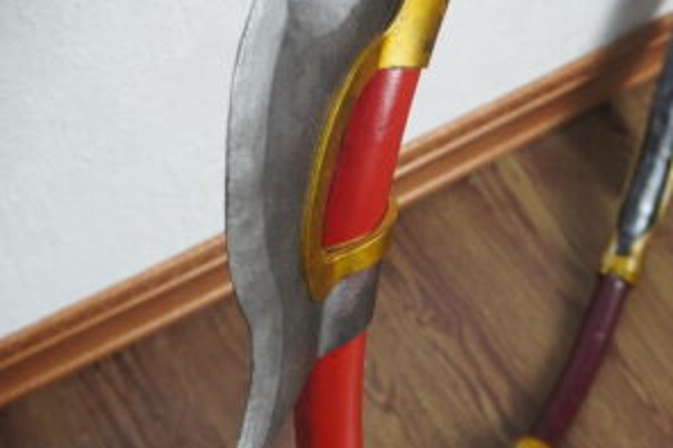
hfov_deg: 29.9
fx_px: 1252
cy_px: 300
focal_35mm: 67
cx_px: 446
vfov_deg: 20.2
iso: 400
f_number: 4
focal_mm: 22
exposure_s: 1/30
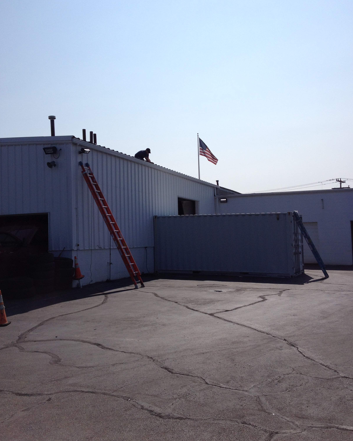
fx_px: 483
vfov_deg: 49.1
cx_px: 178
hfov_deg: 40.1
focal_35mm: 37
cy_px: 219
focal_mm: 4.28
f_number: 2.4
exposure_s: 1/3953
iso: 50
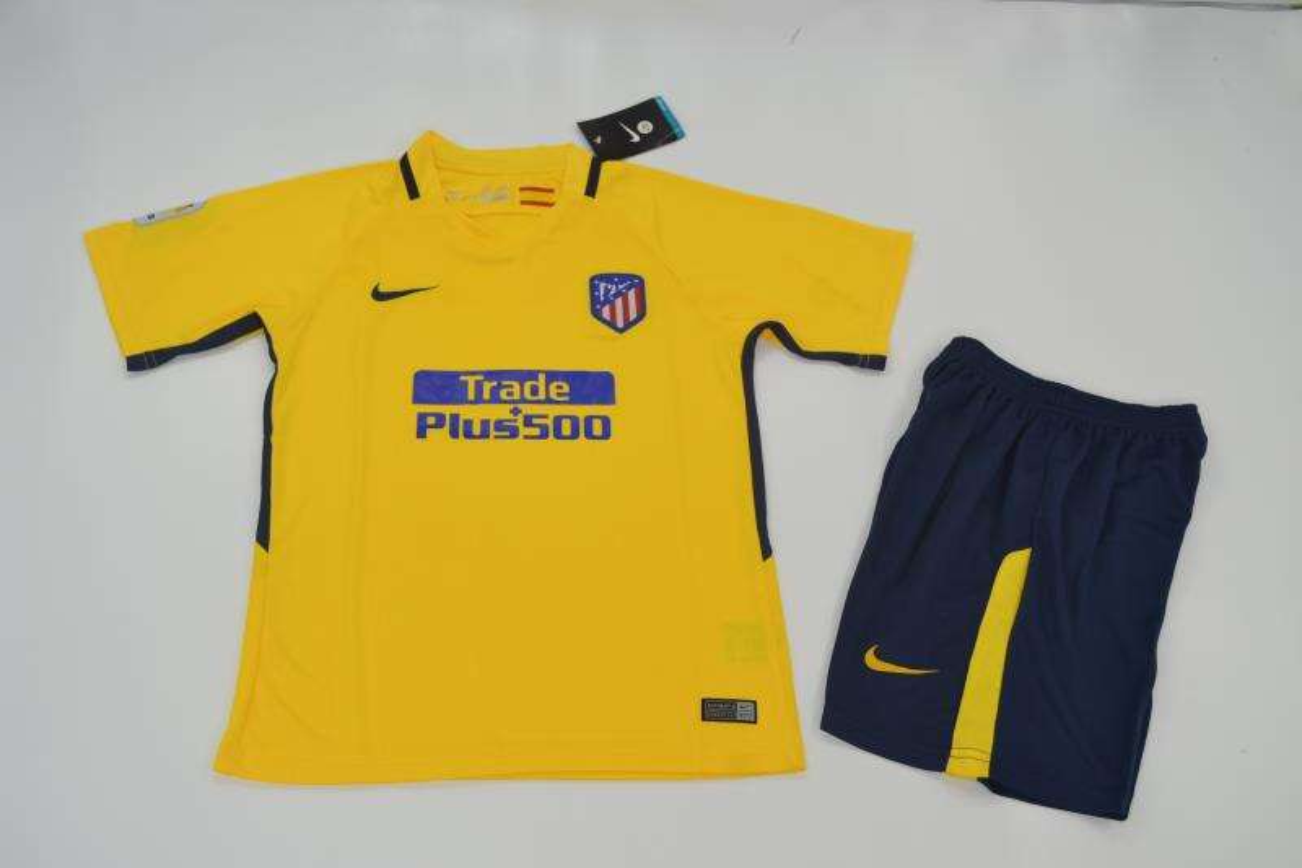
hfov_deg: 45.0
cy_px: 434
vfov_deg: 30.8
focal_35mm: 44
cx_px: 651
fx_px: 1573
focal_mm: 29
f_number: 4.8
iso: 200
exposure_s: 1/200
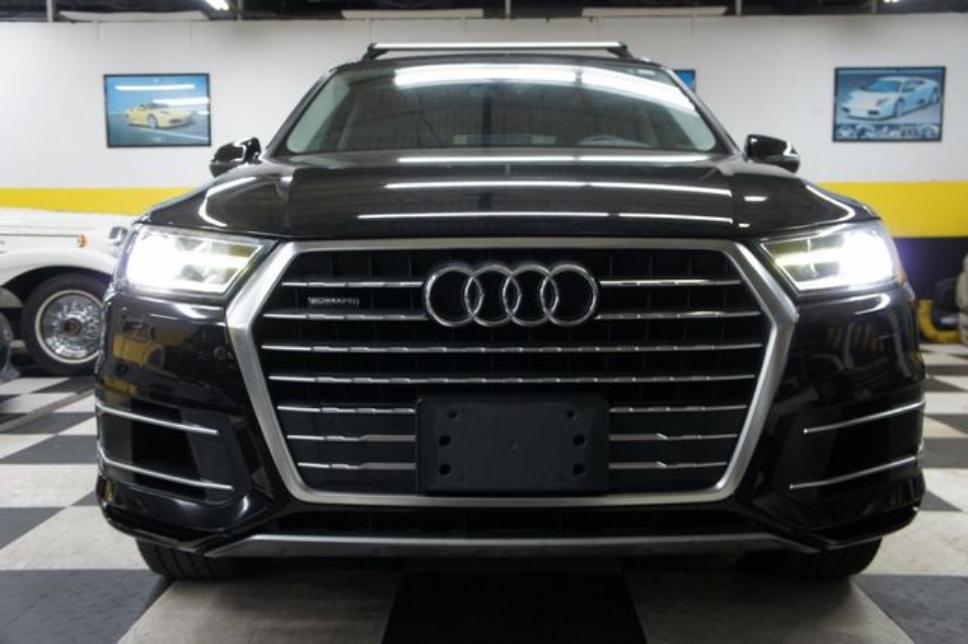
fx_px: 927
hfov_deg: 55.1
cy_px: 322
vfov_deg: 38.3
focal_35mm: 34
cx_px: 484
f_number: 4
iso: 500
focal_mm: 23
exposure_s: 1/40
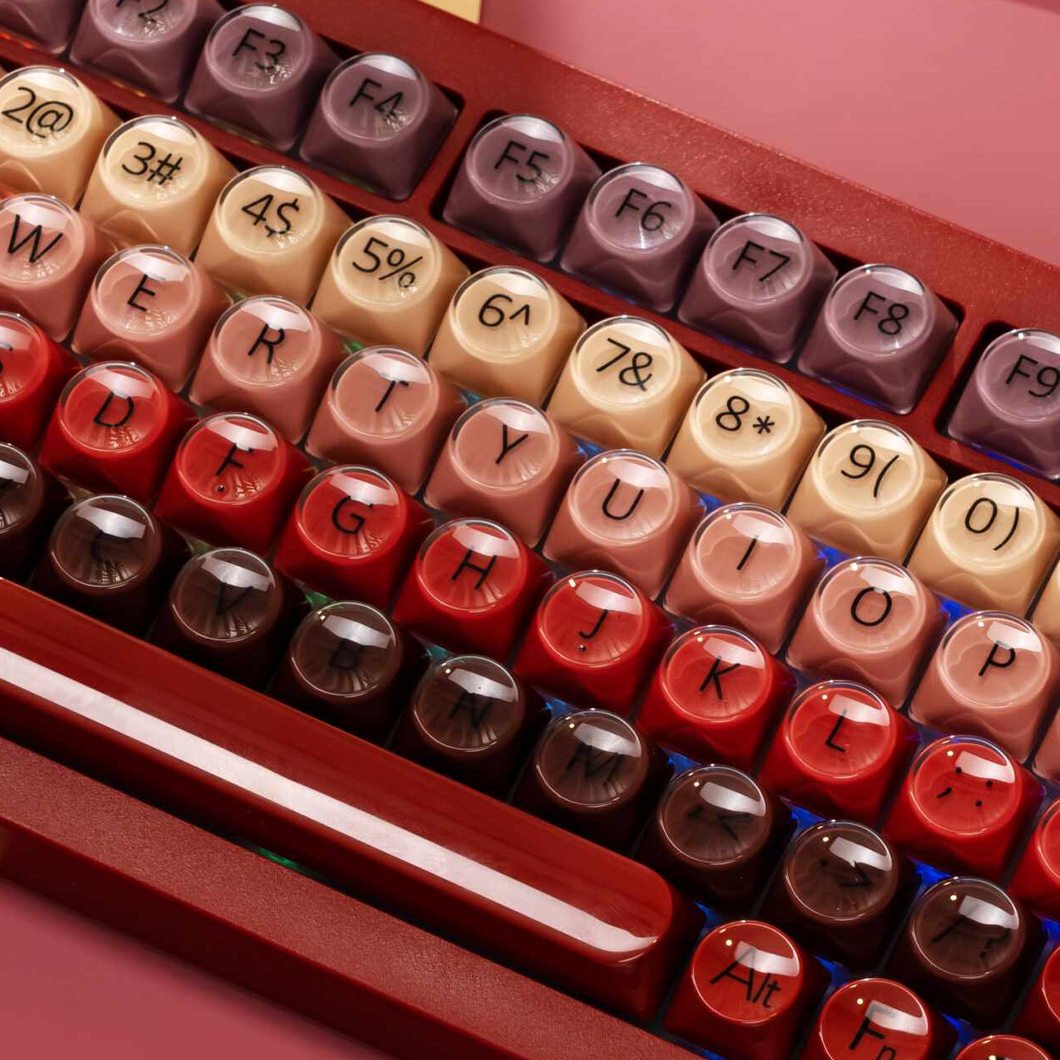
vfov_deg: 9.7
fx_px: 6271
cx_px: 619
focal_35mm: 181
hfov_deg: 9.7
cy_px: 637
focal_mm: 70
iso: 640
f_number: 8
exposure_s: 1/125
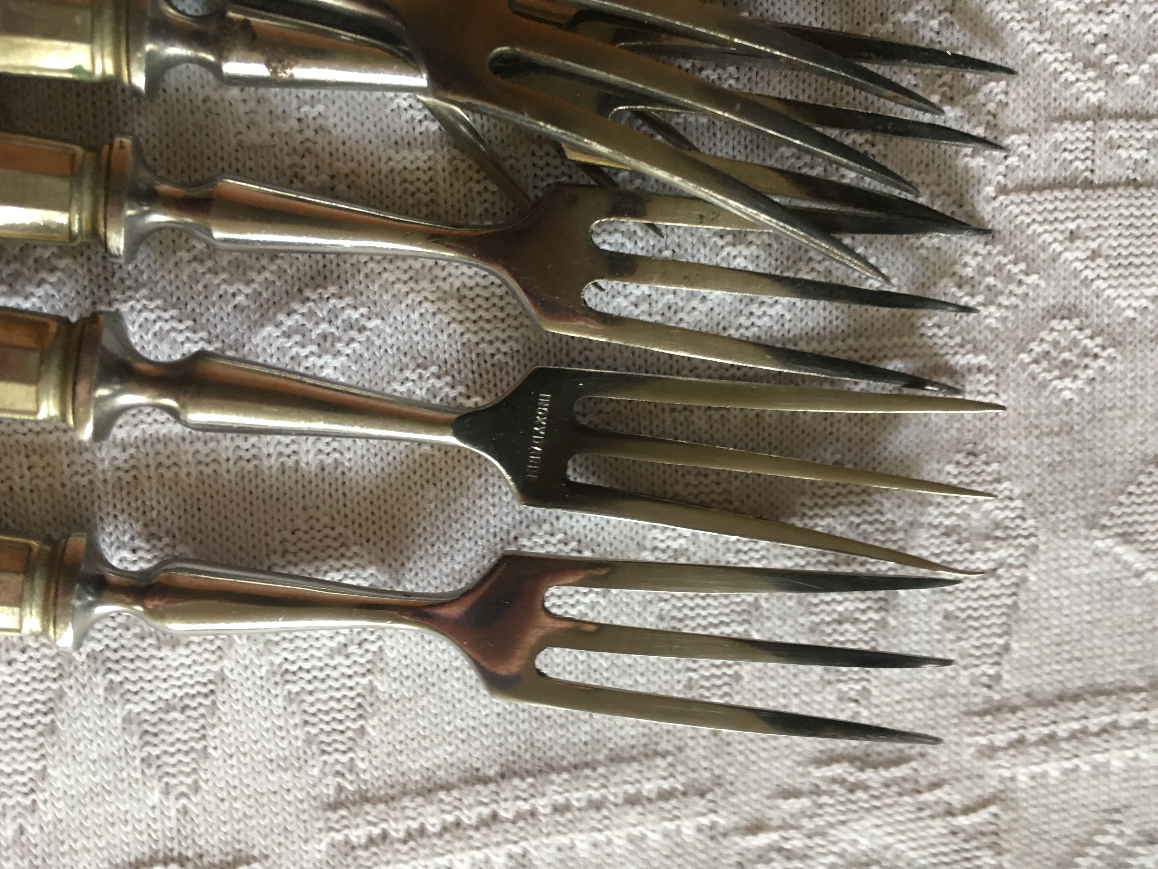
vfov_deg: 48.2
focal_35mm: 29
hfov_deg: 61.7
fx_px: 970
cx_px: 579
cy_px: 434
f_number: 2.2
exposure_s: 1/33
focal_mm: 4.15
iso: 125
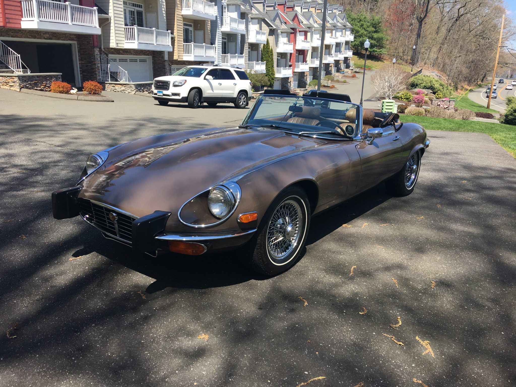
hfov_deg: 61.7
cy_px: 194
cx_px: 258
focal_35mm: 29
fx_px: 432
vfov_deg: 48.2
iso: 25
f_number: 2.2
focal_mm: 4.15
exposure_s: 1/754
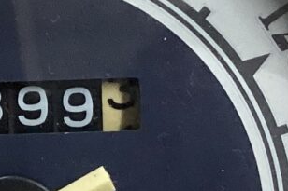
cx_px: -15
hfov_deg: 10.1
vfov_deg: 6.8
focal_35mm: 201
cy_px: 223
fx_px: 1607
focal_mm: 3.3
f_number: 2.4
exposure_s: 1/60
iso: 160
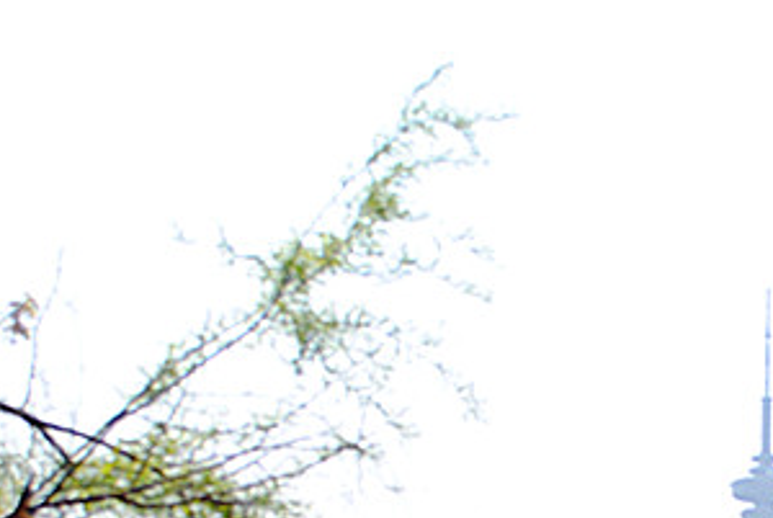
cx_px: 783
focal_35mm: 88
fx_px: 1892
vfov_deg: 14.9
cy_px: 679
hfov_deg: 22.2
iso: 100
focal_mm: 22
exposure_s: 1/640
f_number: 5
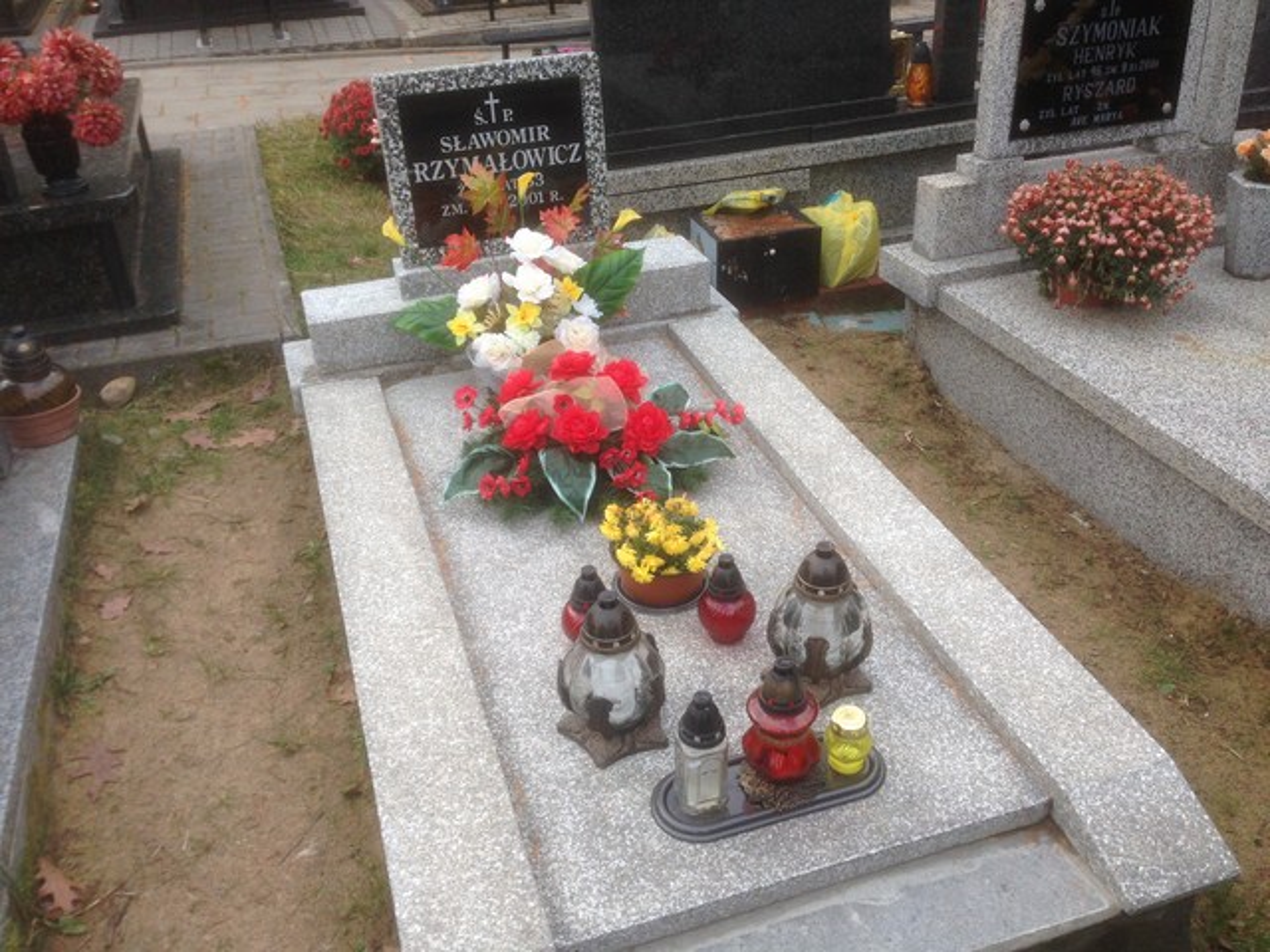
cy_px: 476
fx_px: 1211
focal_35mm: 33
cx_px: 635
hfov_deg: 55.4
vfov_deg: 42.9
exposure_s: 1/120
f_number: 2.4
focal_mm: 4.12
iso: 50
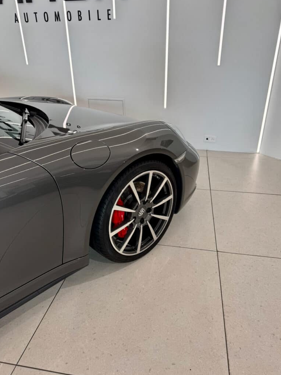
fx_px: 271
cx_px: 143
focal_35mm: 25
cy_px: 184
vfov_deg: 69.4
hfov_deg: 54.9
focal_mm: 6.76
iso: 80
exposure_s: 1/100
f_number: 1.78
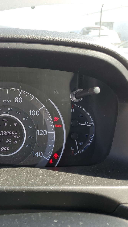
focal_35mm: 38
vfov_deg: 52.8
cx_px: 1
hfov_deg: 29.2
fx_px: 229
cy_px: 114
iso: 50
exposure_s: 1/256
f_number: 1.5
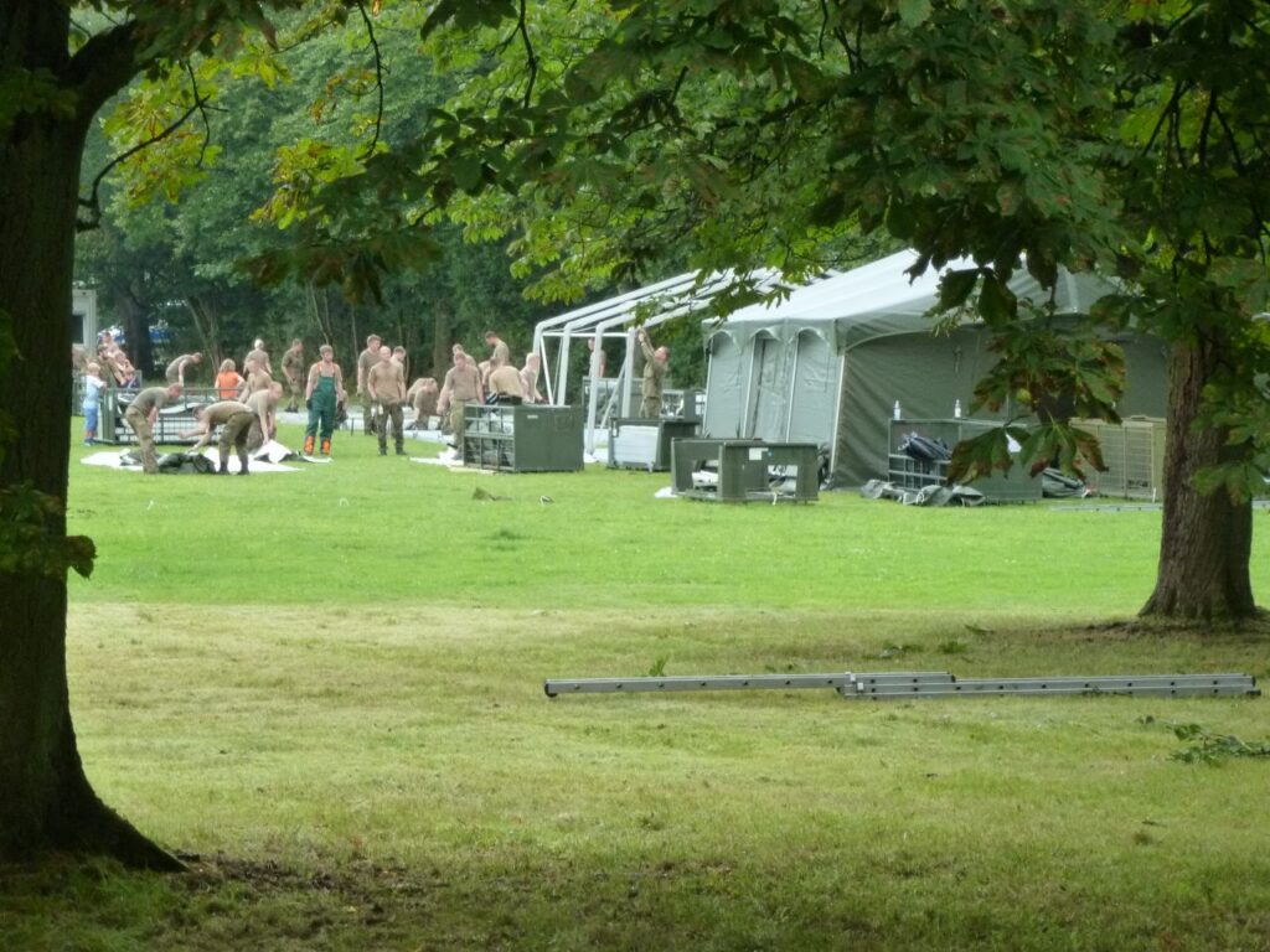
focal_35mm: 155
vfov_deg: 9.6
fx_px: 5687
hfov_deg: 12.7
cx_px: 635
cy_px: 476
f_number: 5.3
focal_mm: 27.7
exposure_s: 1/50
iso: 400
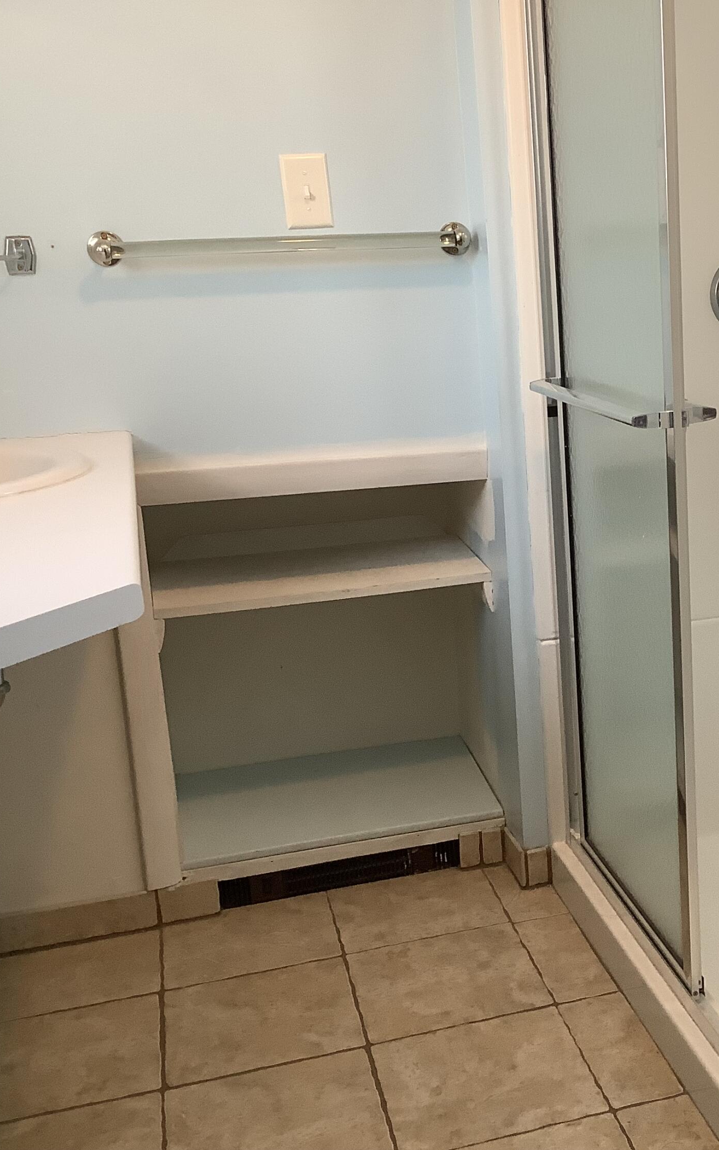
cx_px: 632
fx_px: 1379
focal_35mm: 44
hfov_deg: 28.2
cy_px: 576
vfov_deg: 45.3
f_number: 2.4
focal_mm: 3.3
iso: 125
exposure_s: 1/60
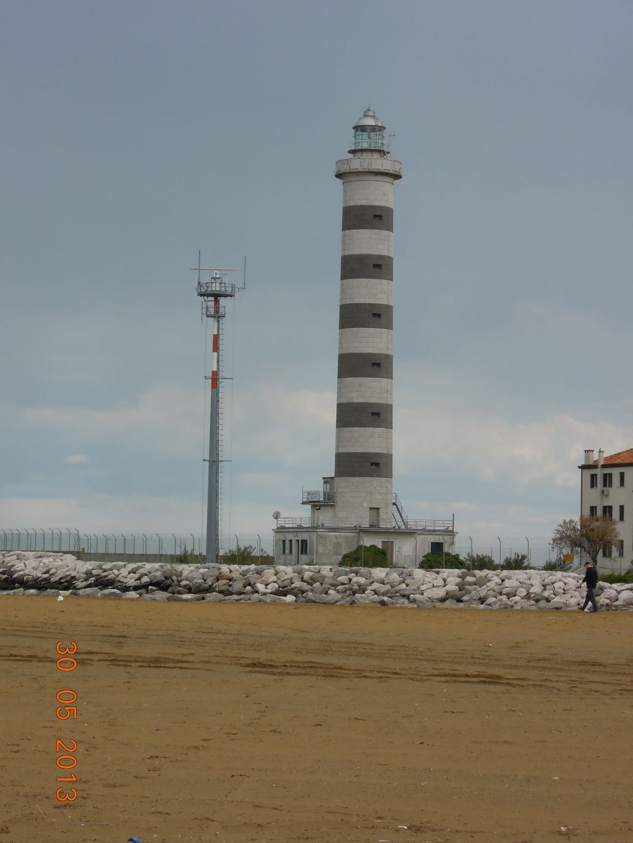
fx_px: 2438
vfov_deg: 19.6
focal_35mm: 100
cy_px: 422
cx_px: 316
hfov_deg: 14.8
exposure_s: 1/500
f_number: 5.5
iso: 160
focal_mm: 17.9
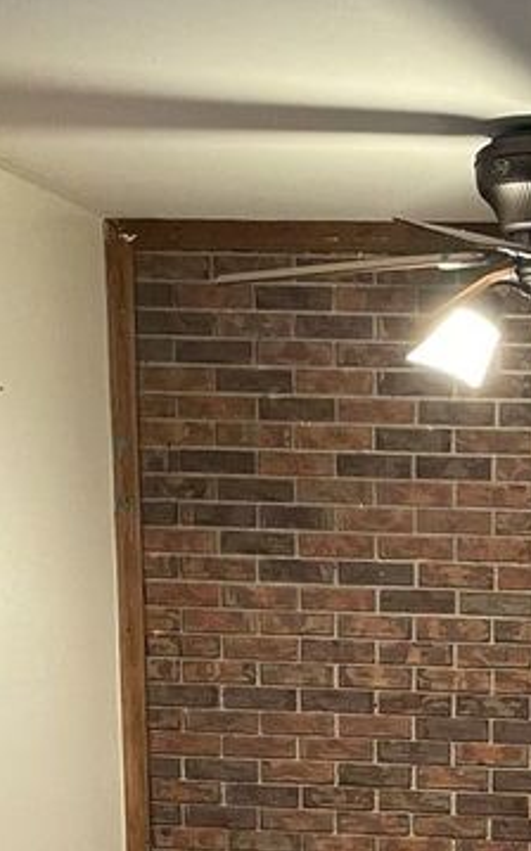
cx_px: 574
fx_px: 1924
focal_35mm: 83
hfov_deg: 15.3
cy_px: 996
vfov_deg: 23.1
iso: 400
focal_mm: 4.2
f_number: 1.6
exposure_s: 1/60
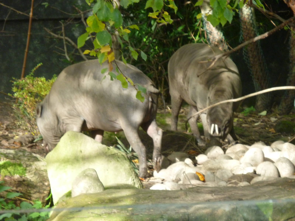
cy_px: 110
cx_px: 148
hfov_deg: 9.9
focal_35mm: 200
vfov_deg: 7.4
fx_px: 1704
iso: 400
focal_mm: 36
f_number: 5.9
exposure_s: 1/100
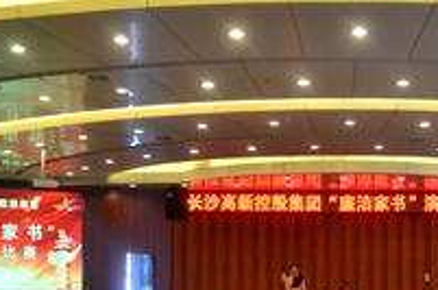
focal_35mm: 67
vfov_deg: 19.6
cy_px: 291
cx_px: 340
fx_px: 813
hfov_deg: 29.6
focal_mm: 18
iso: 1000
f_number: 4.5
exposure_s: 1/50
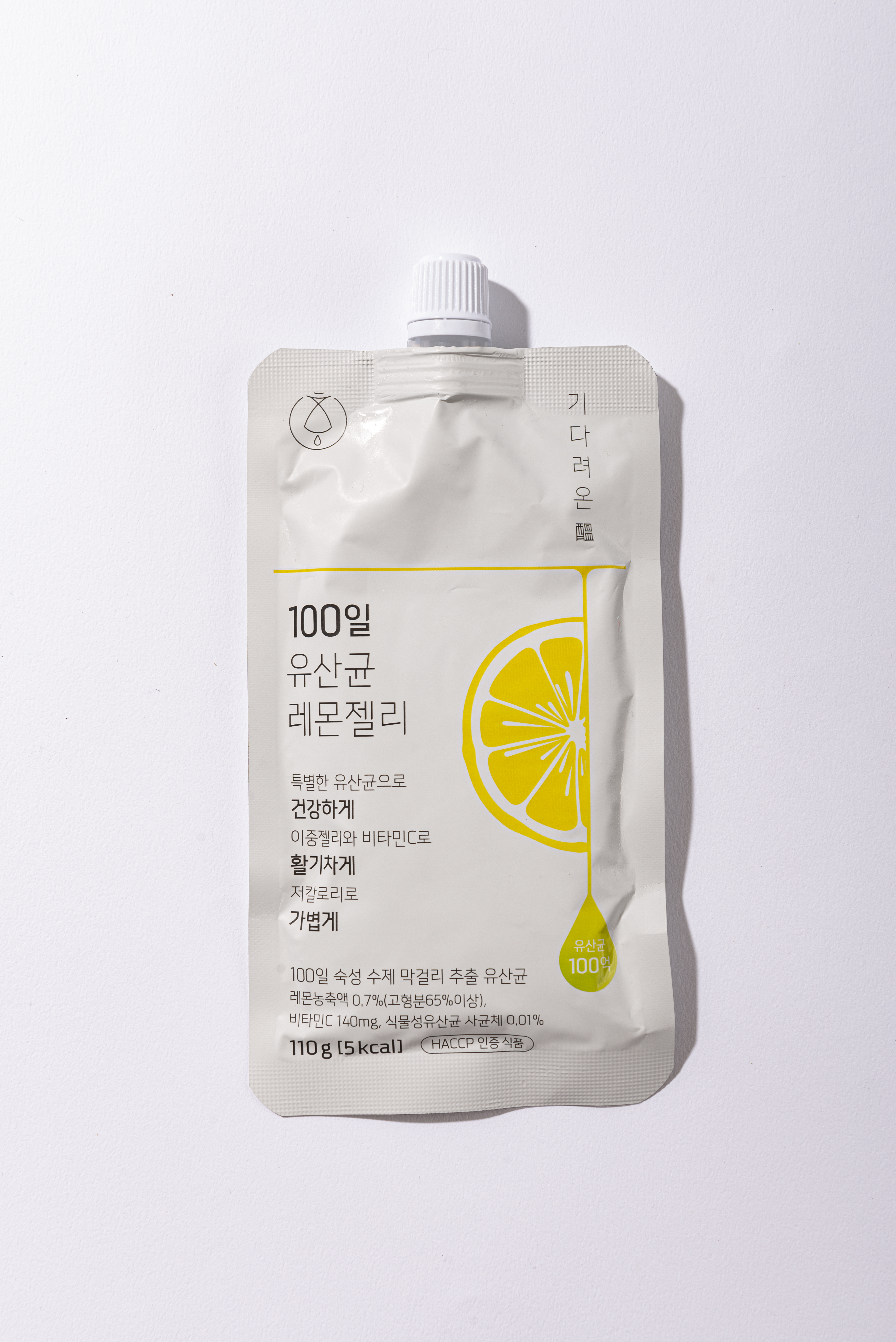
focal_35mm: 70
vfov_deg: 28.8
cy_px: 671
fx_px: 2611
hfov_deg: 19.5
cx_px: 448
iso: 50
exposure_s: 1/160
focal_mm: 70
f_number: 11
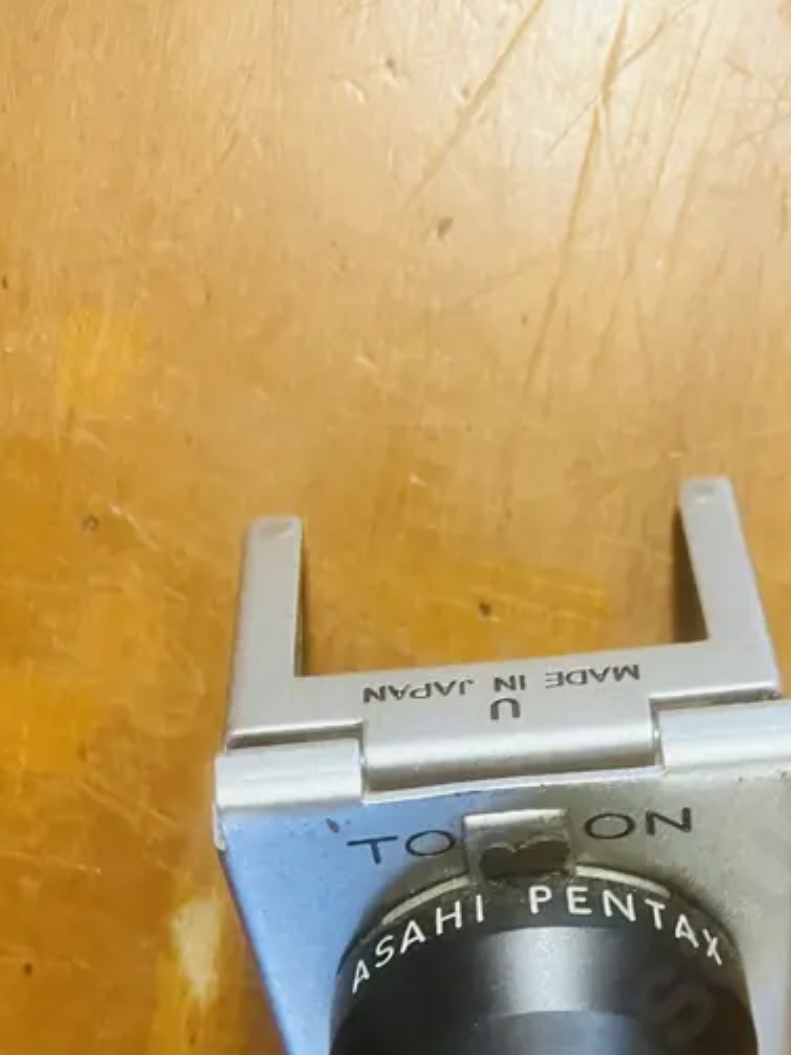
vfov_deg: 31.5
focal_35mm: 57
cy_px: 1026
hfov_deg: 25.1
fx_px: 1737
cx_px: 655
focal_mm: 3.99
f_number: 1.8
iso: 250
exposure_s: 1/50
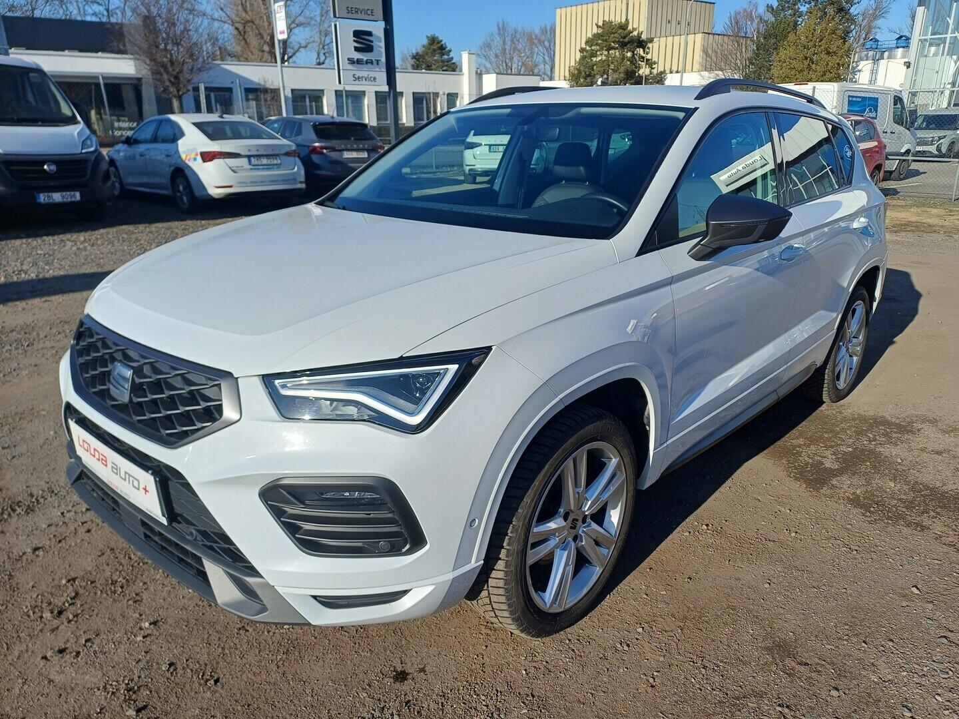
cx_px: 480
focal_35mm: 25
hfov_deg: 69.4
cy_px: 360
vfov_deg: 54.9
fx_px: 693
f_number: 1.8
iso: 50
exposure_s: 1/1565
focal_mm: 4.65
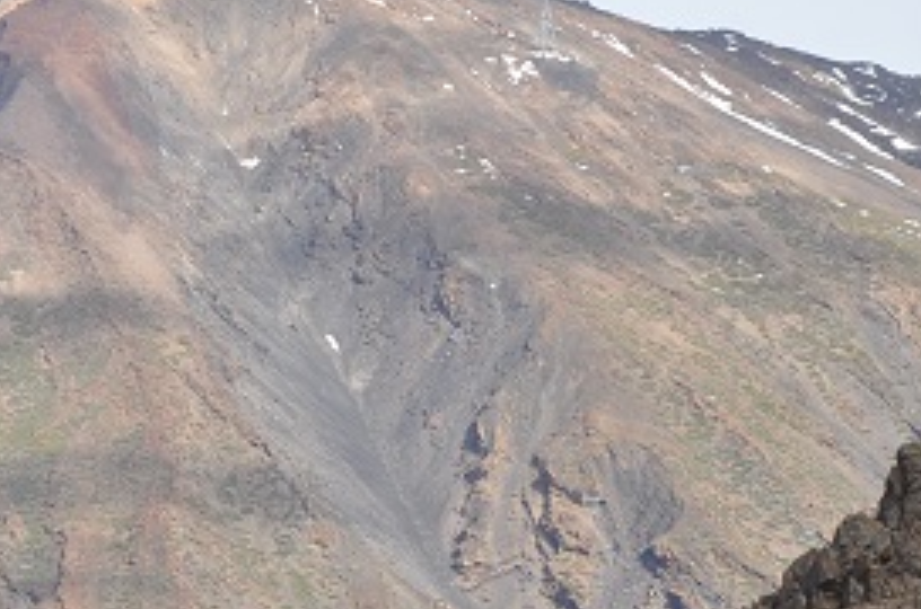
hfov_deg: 5.9
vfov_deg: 3.9
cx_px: 122
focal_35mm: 349
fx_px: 8911
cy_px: 7
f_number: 10
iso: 200
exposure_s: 1/400
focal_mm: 105
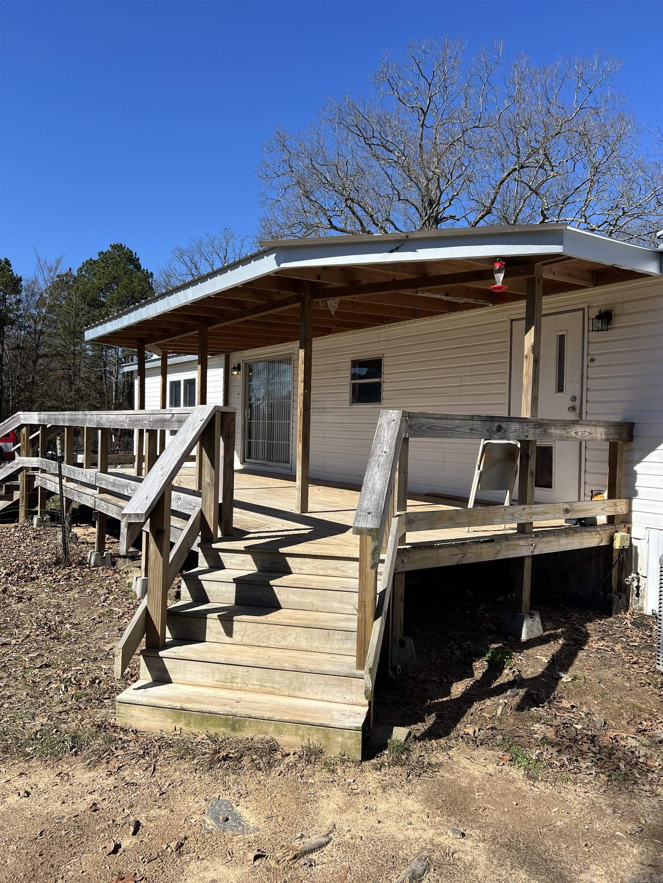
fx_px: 664
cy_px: 442
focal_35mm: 26
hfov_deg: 53.1
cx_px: 332
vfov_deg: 67.3
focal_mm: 5.7
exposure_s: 1/3831
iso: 50
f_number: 1.5
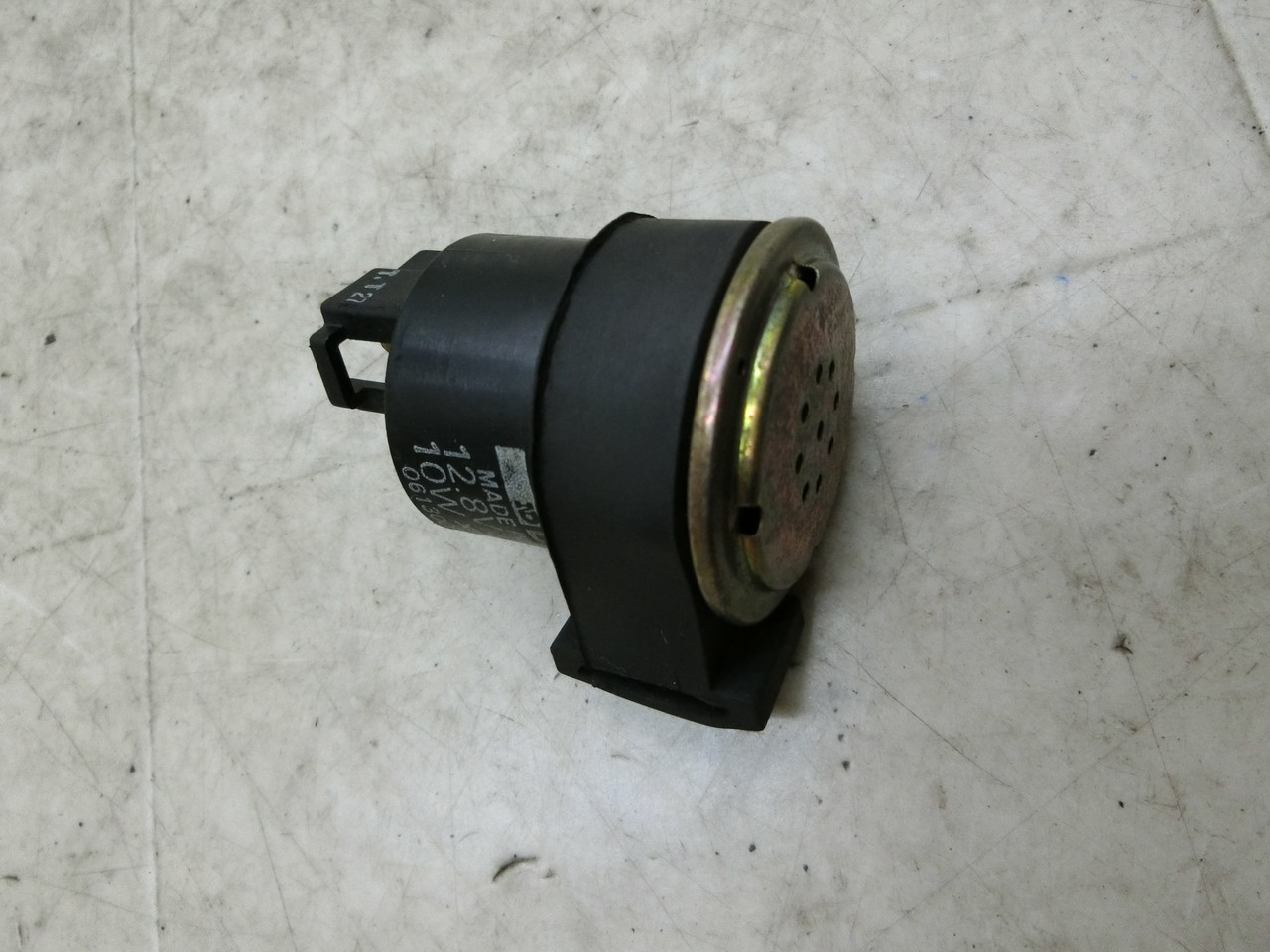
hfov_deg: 69.4
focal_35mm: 25
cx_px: 635
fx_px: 917
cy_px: 476
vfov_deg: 54.9
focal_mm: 4.5
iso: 400
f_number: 3.5
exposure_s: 1/100
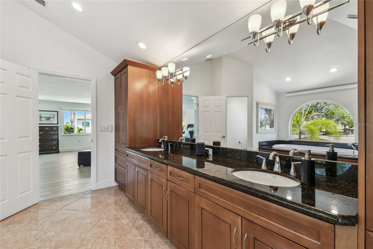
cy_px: 124
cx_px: 186
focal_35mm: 15
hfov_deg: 100.4
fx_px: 155
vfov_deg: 77.3
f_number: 7.1
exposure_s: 1/20
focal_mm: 10
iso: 100
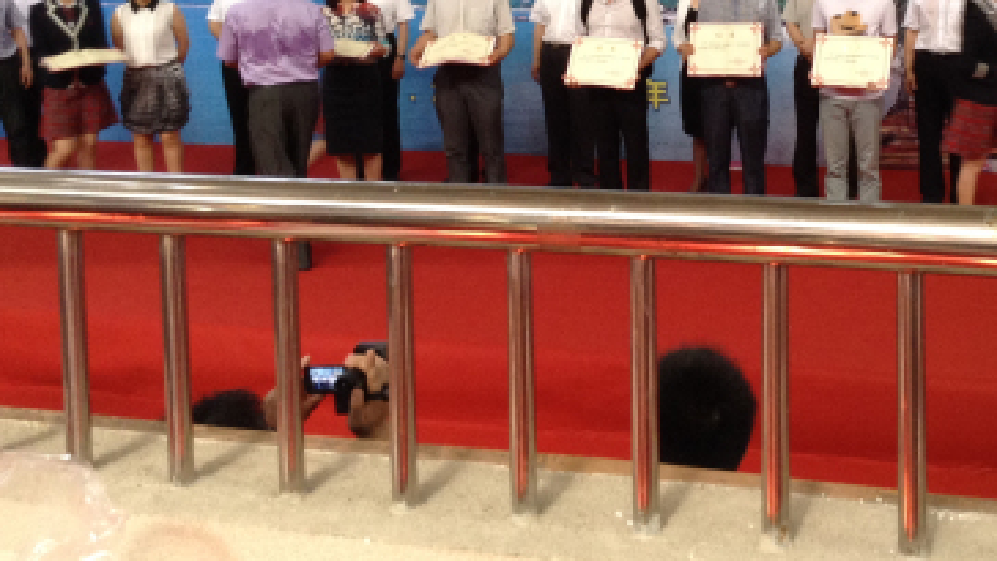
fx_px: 1428
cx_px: 707
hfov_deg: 37.8
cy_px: 15
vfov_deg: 21.5
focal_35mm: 54
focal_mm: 3.3
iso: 100
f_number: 2.4
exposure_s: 1/24
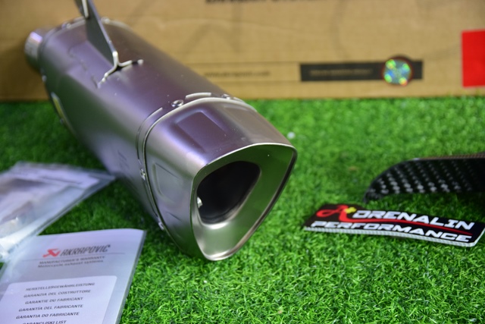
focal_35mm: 68
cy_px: 162
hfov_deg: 29.9
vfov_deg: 20.2
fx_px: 910
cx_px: 242
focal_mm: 45
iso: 800
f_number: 3.5
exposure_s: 1/40
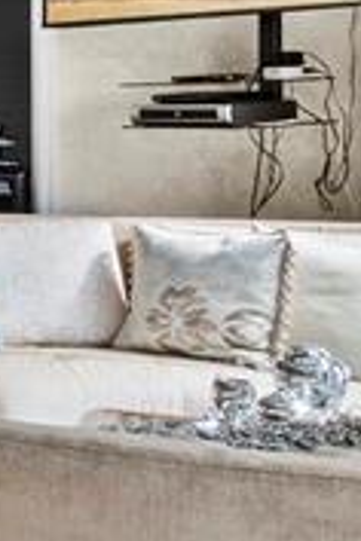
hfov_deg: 9.4
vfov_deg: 23.9
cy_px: 128
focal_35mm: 84
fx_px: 1263
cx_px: -909
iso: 200
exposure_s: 1/3
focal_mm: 7
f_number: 11
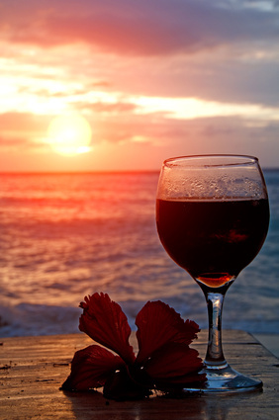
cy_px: 210
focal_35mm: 78
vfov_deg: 26.0
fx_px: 910
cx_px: 140
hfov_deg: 17.4
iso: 450
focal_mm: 52
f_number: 13
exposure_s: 1/30
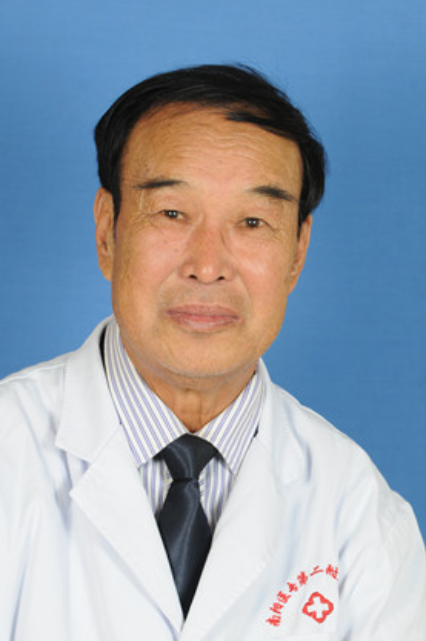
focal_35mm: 146
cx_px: 203
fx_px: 2598
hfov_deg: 9.4
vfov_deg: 14.1
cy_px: 328
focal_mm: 90
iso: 200
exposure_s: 1/60
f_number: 8
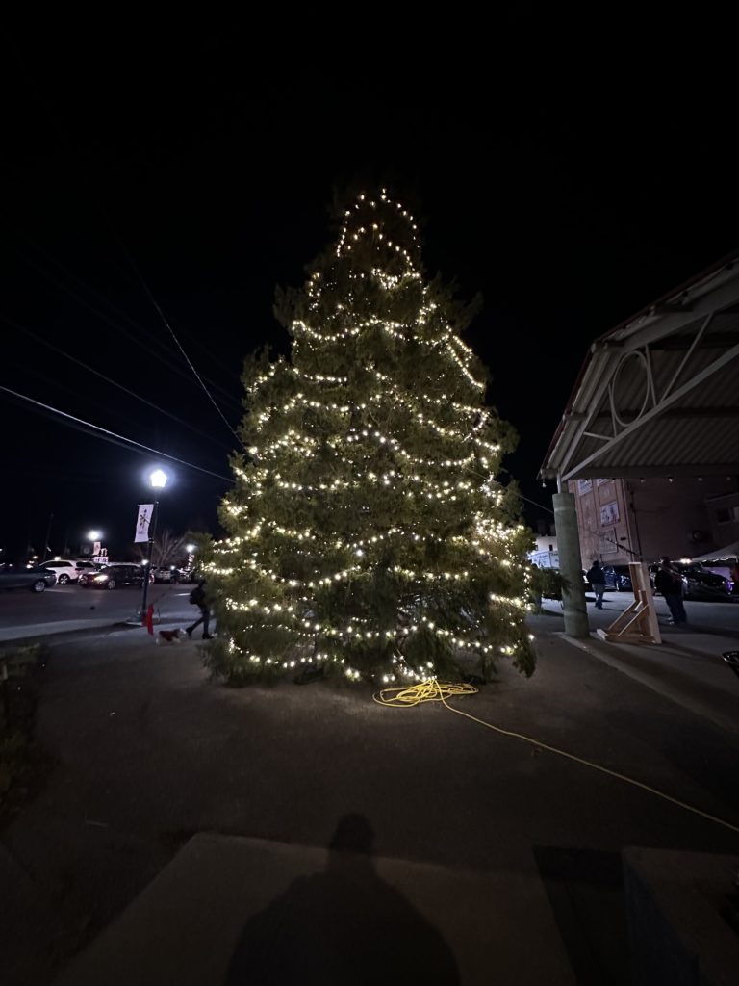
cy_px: 493
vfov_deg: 102.1
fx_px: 399
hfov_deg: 85.7
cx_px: 370
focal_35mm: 14
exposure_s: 1/30
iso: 1600
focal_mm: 2.22
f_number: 2.2
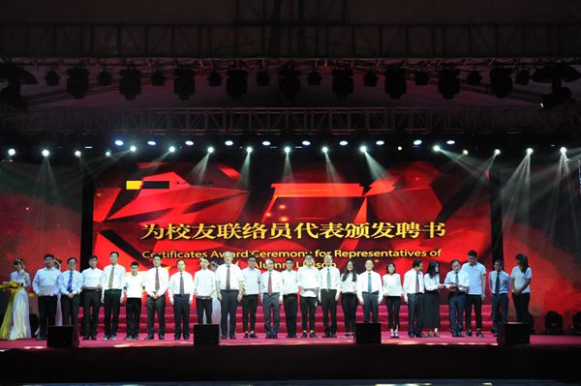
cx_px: 290
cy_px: 193
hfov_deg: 42.4
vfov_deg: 28.9
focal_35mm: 46
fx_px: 750
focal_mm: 31
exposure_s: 1/200
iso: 1600
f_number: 7.1
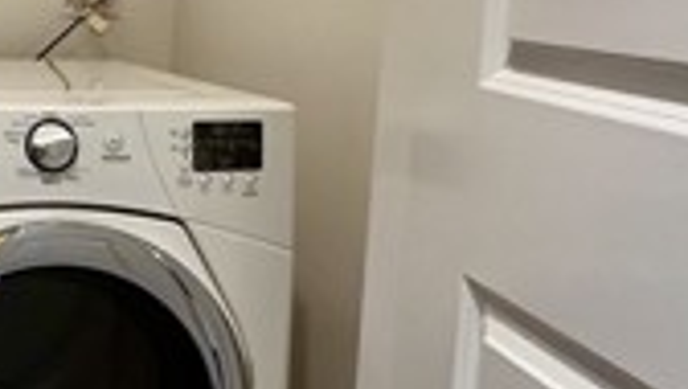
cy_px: 37
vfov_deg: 20.4
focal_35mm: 58
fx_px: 1059
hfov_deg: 29.4
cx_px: -192
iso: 320
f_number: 2.2
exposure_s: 1/60
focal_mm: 2.22
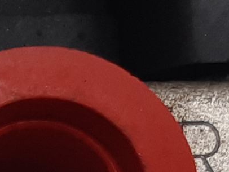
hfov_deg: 12.3
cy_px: 312
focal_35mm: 131
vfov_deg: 10.6
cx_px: -296
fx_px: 867
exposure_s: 1/50
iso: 50
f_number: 1.7
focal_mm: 3.93
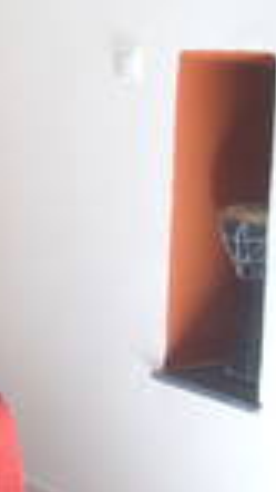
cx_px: -283
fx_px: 1317
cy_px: 150
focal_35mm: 101
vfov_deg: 21.1
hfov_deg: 10.9
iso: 50
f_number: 2.8
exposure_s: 1/15
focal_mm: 7.8
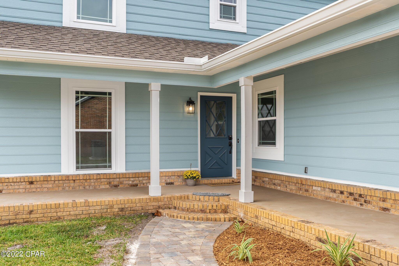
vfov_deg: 40.0
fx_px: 366
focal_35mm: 33
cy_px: 133
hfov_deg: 57.2
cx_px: 200
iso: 100
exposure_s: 1/50
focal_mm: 22.2
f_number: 10
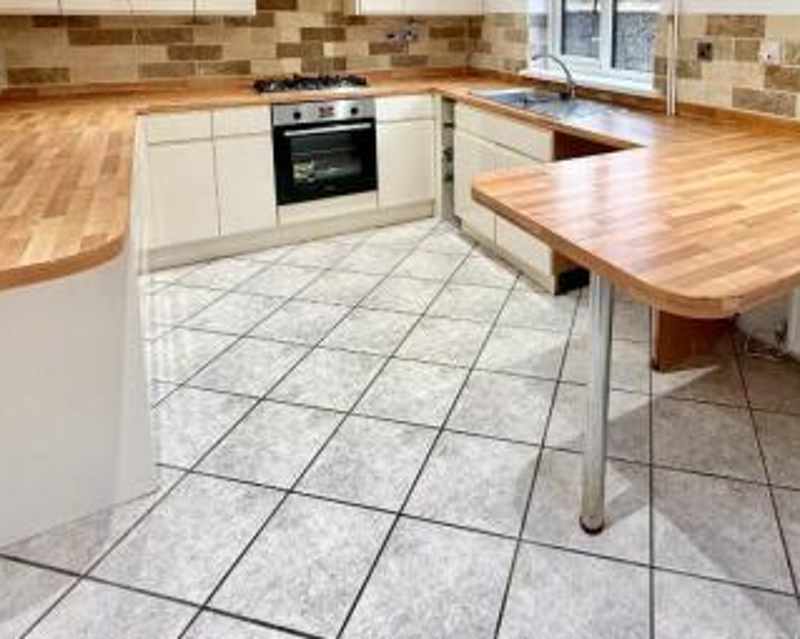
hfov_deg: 66.6
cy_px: 101
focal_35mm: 25
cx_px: 520
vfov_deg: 52.0
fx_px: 592
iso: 320
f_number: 2.2
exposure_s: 1/100
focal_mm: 2.22
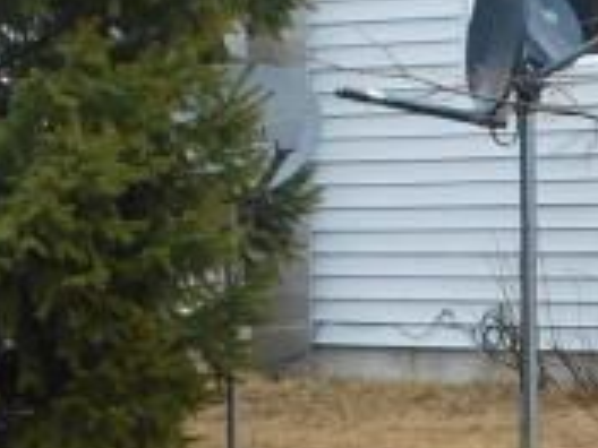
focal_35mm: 209
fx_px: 3611
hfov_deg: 9.3
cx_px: 822
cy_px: 231
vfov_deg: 7.1
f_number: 3.5
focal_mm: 6.3
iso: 125
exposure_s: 1/160
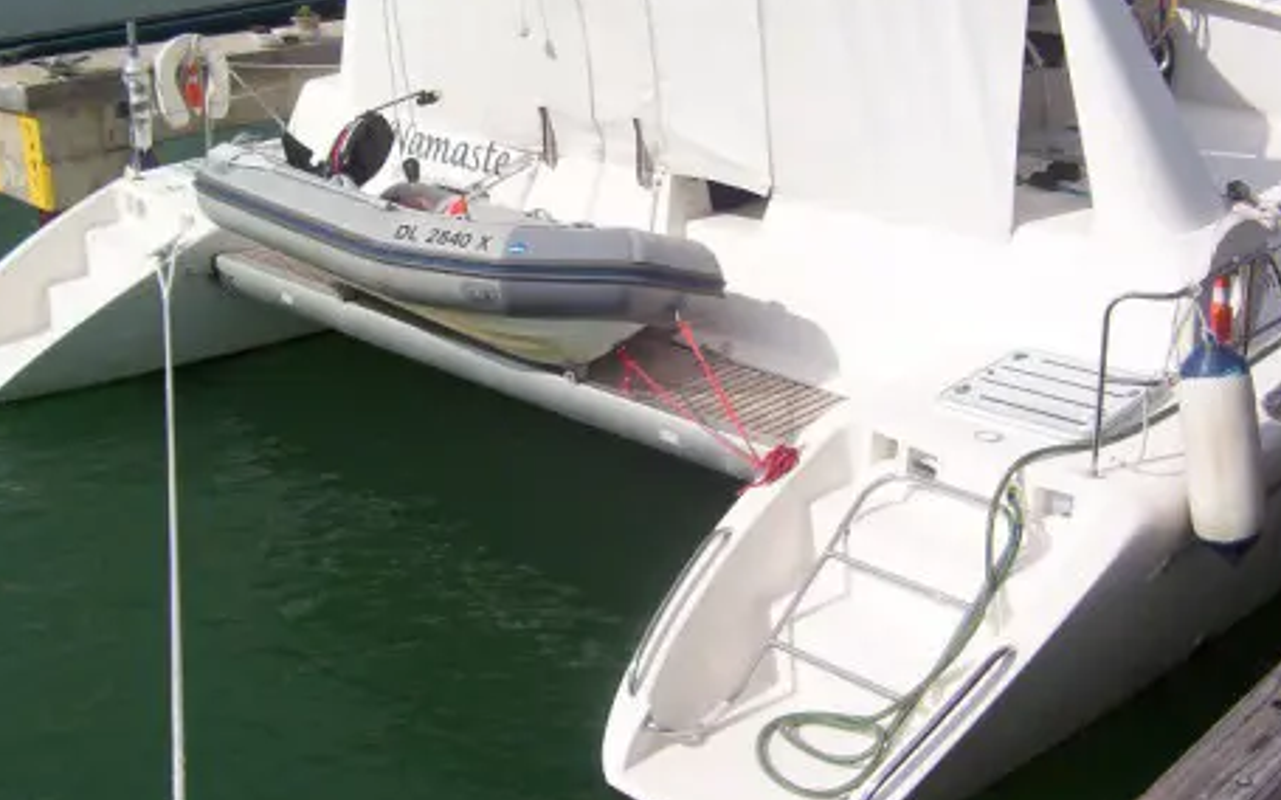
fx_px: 1466
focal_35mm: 42
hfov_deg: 47.2
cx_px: 607
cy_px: 356
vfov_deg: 30.5
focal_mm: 5.54
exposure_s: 1/1701
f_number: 5.24
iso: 100
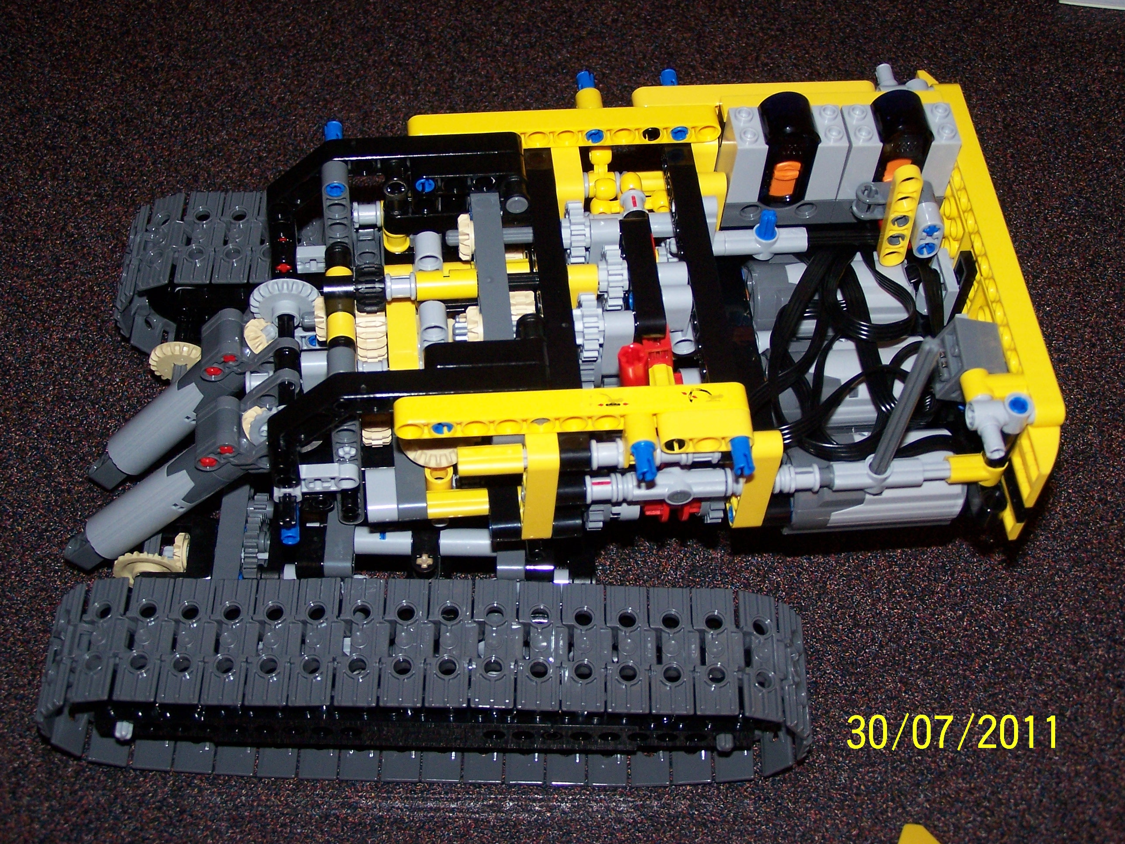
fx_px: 1820
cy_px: 422
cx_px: 562
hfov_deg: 34.3
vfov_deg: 26.1
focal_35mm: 56
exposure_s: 1/60
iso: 140
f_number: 3.1
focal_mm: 9.3
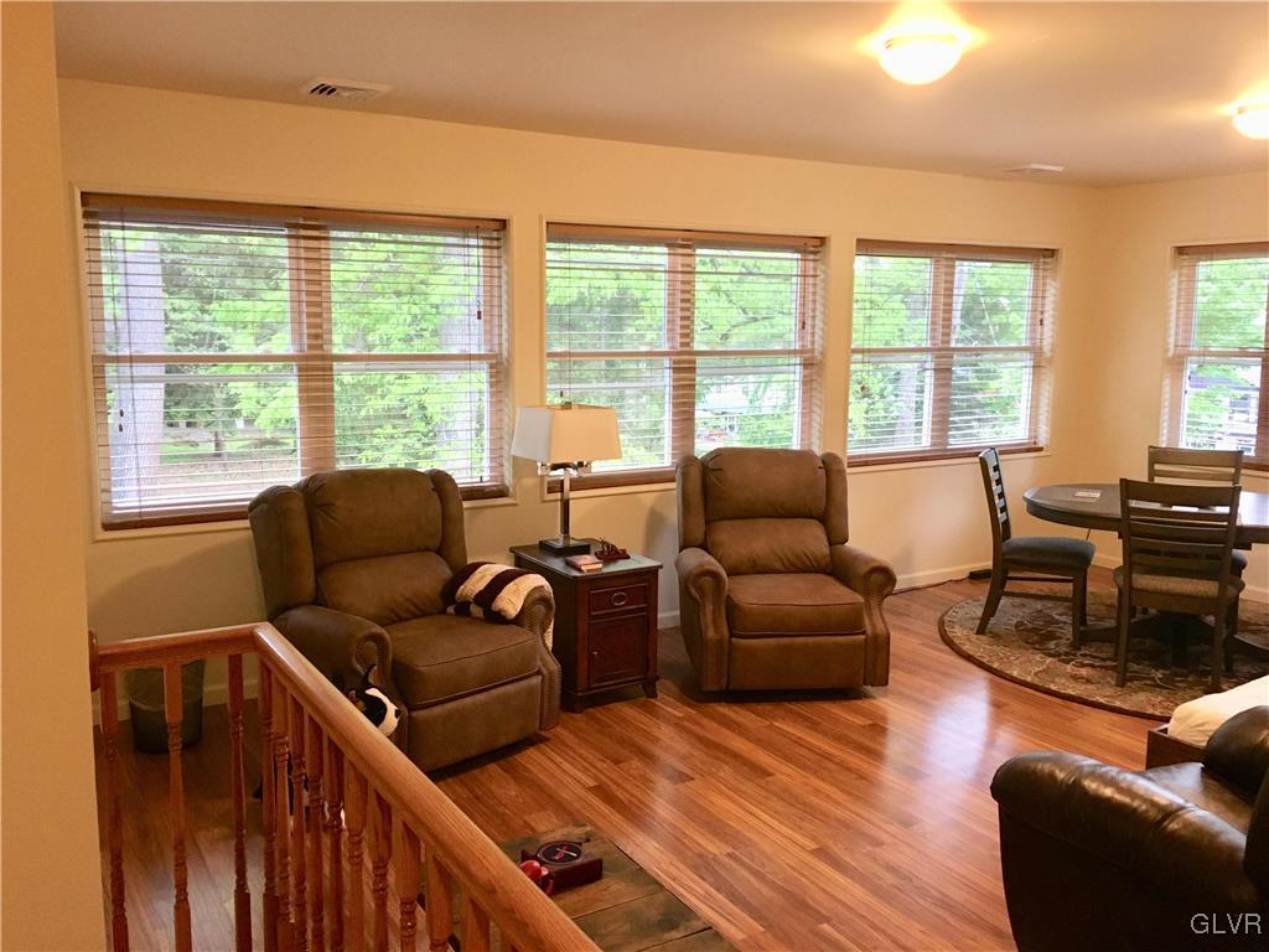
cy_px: 476
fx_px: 1063
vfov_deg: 48.2
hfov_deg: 61.7
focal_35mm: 29
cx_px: 634
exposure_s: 1/30
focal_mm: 4.15
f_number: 2.2
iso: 125
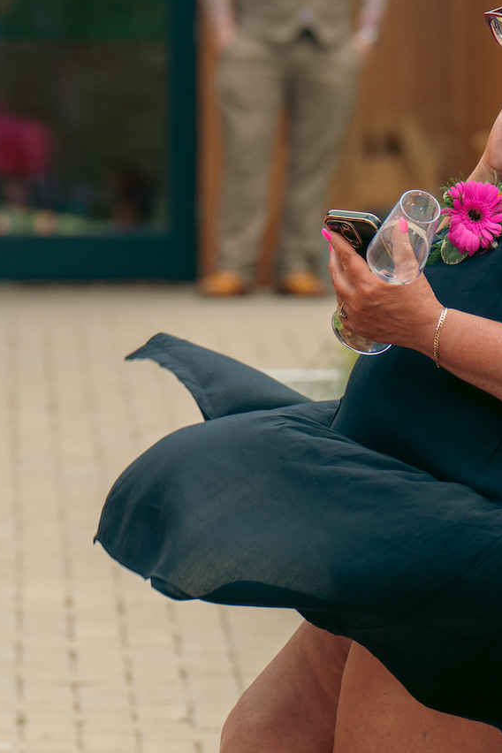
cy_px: 421
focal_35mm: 239
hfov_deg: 5.7
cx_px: 461
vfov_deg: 8.6
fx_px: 4999
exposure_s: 1/320
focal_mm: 106
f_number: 3.5
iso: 100
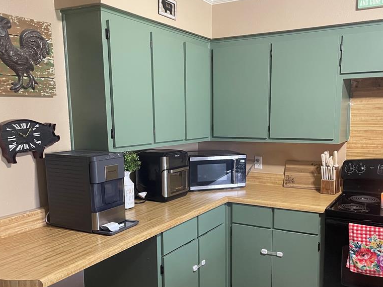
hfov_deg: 52.6
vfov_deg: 40.4
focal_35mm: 35
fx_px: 387
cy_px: 181
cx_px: 204
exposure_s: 1/60
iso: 500
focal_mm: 4.2
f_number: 1.6
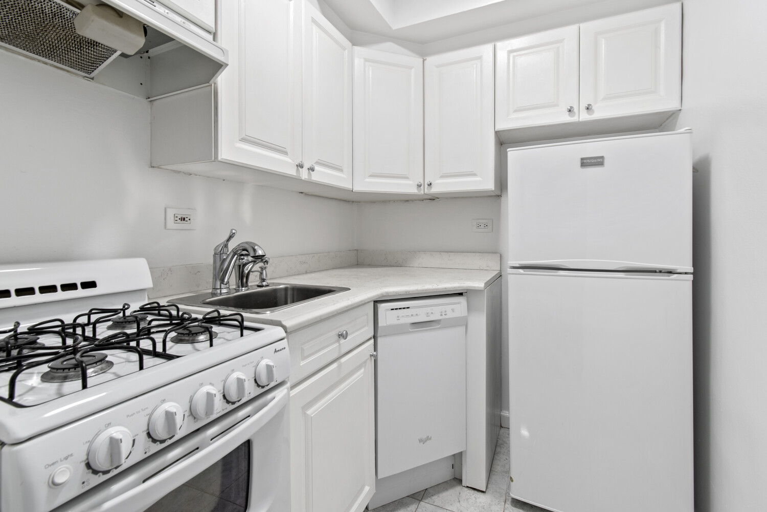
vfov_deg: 77.3
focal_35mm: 15
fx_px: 320
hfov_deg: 100.4
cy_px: 256
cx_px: 384
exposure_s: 1/2.5
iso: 100
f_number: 8
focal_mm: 10
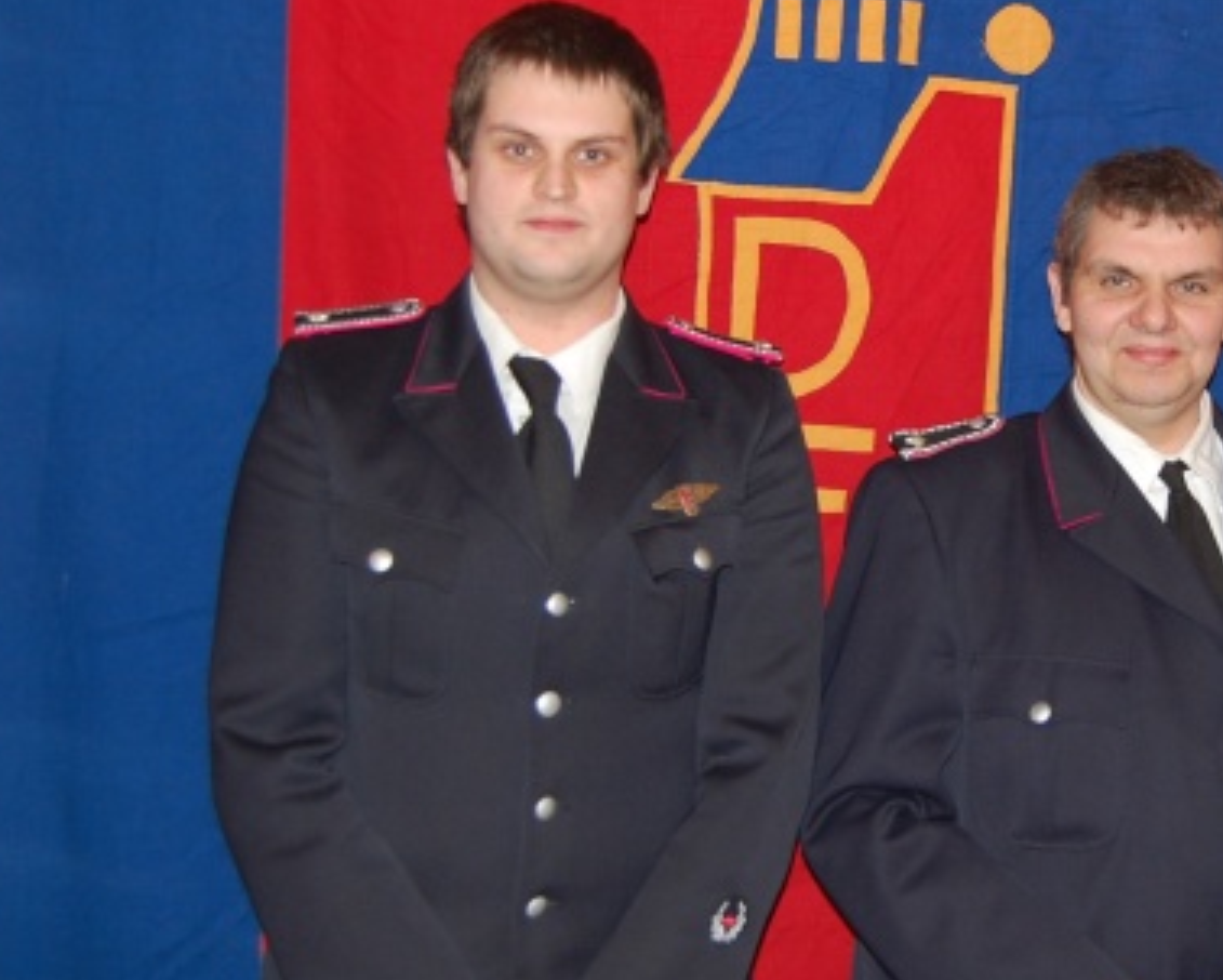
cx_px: 1015
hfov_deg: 31.0
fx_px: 2137
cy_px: 433
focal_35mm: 59
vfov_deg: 25.8
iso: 400
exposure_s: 1/60
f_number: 3.8
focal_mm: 22
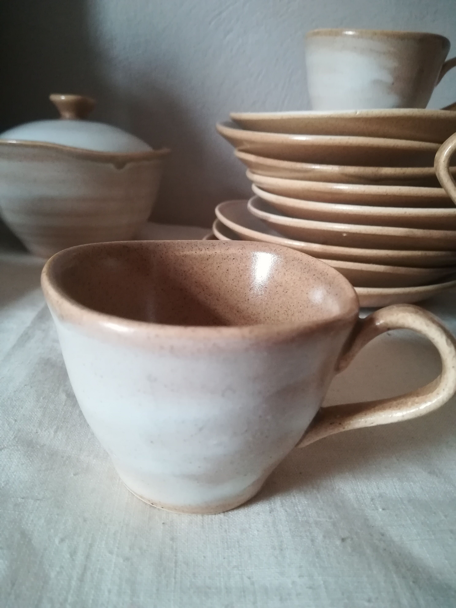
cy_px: 304
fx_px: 457
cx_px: 228
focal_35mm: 26
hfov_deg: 53.1
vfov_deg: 67.3
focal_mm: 3.83
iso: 500
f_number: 2.2
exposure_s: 1/24
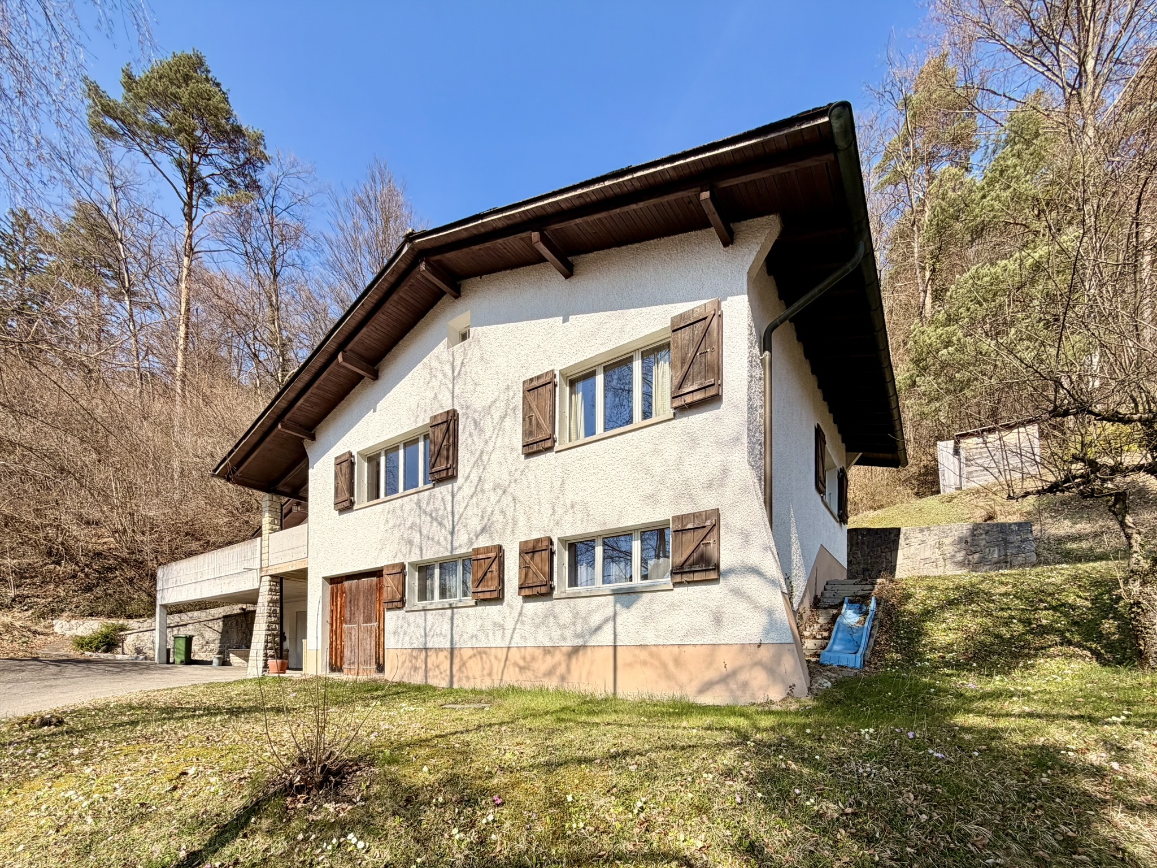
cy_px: 434
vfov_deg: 85.7
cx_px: 578
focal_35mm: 14
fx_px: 468
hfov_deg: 102.1
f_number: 2.2
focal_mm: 2.22
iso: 25
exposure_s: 1/770
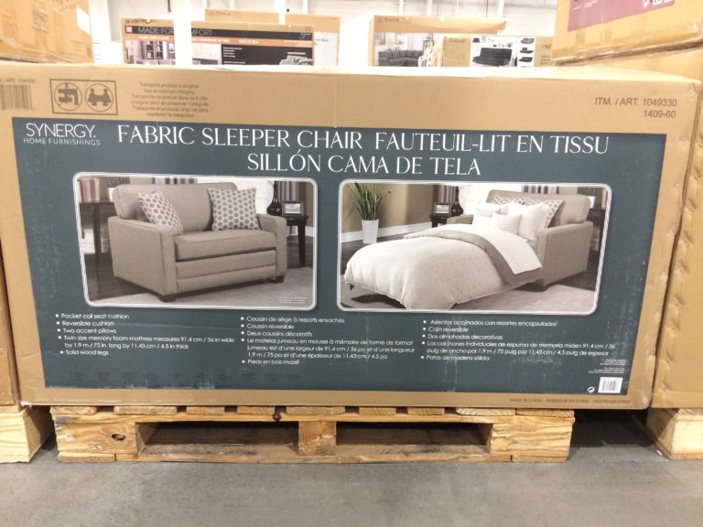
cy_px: 264
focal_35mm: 29
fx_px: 589
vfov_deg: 48.2
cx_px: 352
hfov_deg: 61.7
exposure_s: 1/30
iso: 160
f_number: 2.2
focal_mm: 4.15
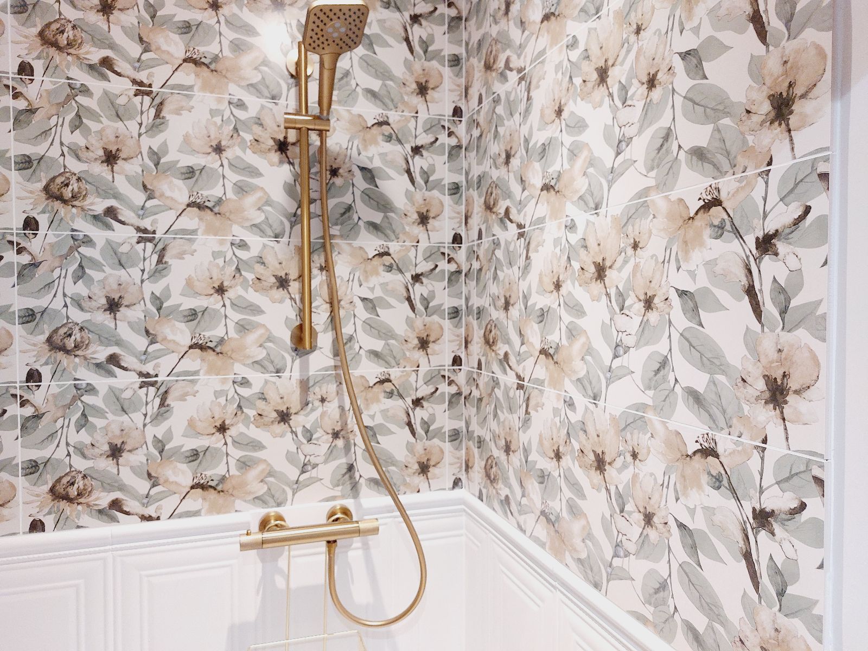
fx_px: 627
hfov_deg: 69.4
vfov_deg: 54.9
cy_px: 326
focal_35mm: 25
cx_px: 434
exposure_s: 1/50
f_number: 1.8
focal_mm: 5.23
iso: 400
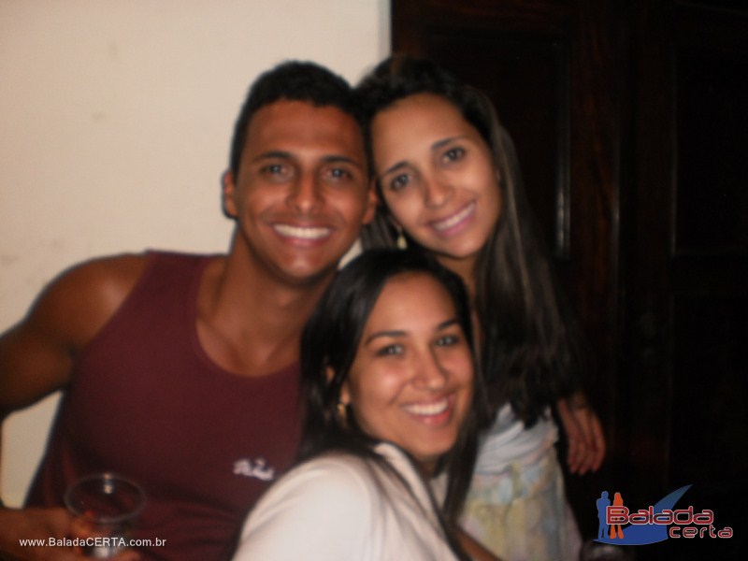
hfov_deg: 51.4
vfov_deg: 39.7
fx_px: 778
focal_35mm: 36
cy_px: 280
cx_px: 374
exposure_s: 1/30
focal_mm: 6.3
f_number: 3.1
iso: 125
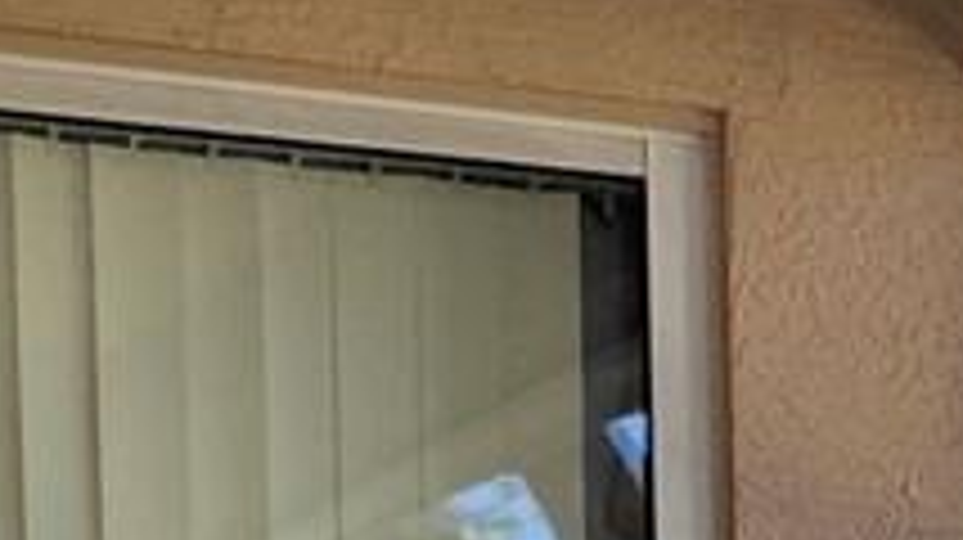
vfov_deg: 6.7
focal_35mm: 159
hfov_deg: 13.2
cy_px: 1814
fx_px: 4057
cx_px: 1112
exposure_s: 1/169
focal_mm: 4.25
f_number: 1.8
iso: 32
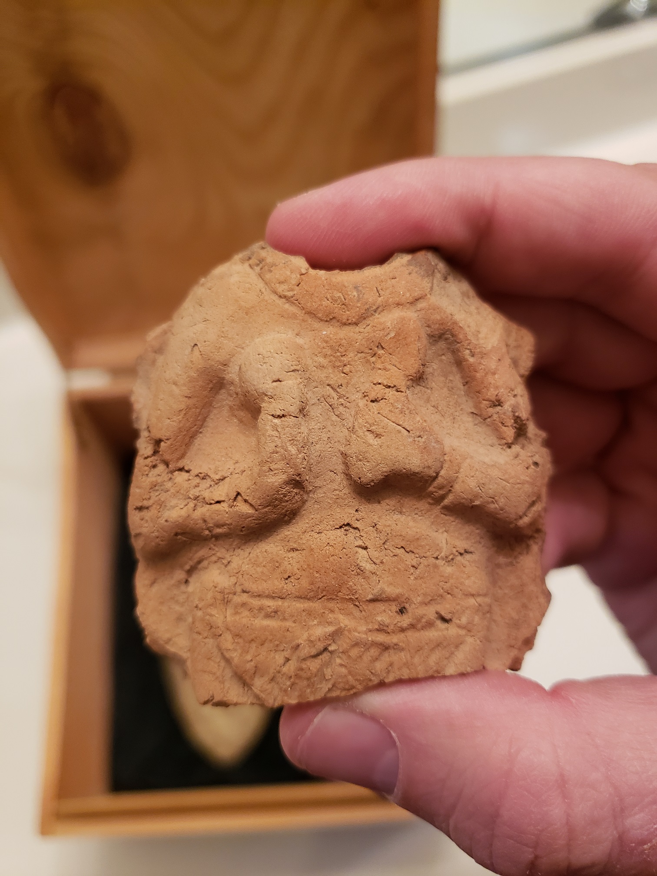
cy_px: 438
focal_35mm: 26
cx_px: 328
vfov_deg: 67.3
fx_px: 658
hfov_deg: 53.1
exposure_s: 1/60
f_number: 1.5
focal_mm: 4.3
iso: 250
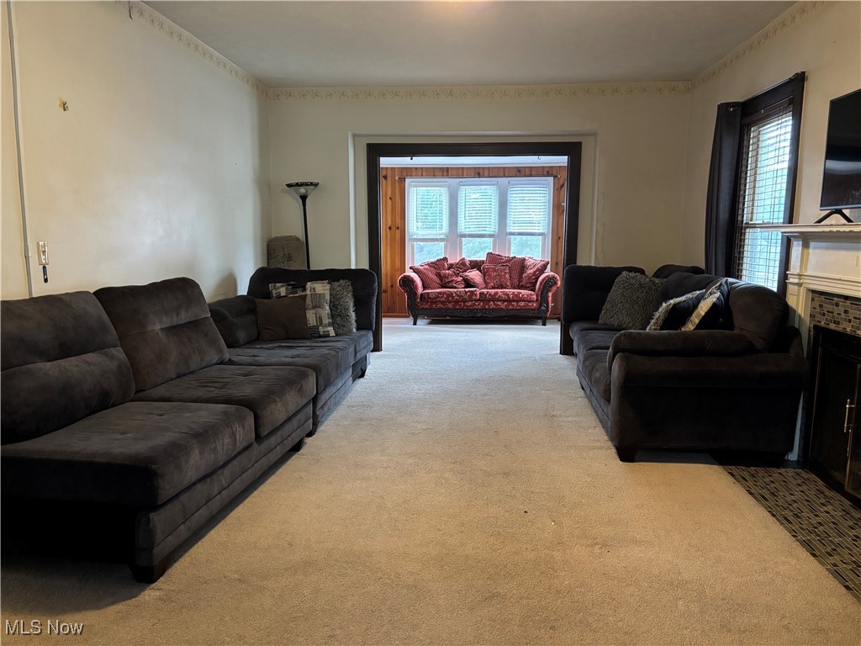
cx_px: 430
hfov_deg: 67.3
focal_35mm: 26
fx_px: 647
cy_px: 323
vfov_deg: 53.1
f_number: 1.6
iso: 500
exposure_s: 1/60
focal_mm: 5.96
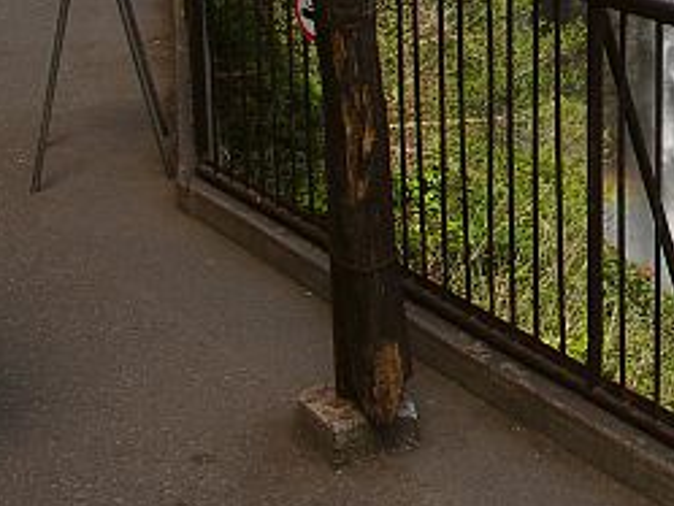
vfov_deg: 19.4
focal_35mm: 72
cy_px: -89
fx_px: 1403
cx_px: 853
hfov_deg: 24.0
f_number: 8
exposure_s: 1/125
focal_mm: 7.2
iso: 50
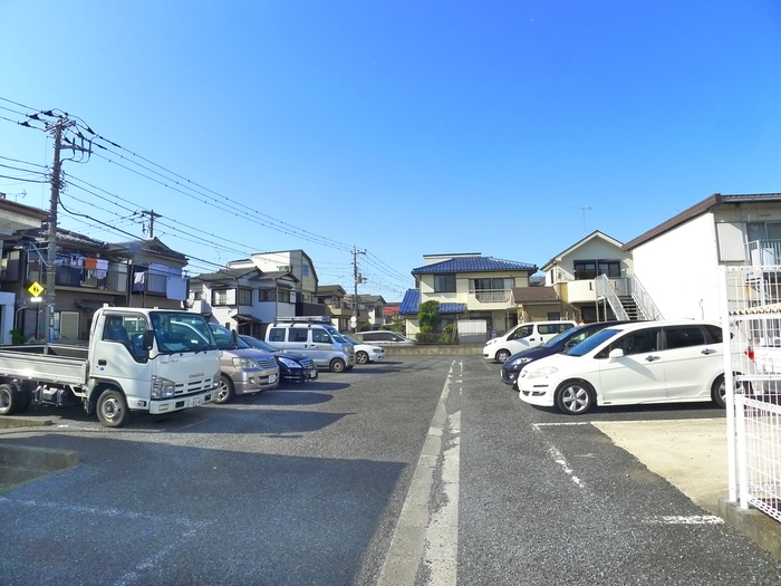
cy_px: 293
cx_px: 390
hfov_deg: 71.6
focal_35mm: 24
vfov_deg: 56.8
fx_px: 541
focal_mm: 5.1
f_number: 4
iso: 400
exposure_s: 1/640
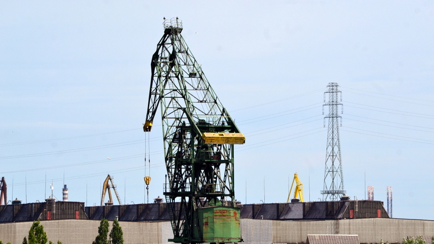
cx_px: 217
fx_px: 3268
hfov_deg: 7.6
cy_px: 138
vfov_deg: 4.3
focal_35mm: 284
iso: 250
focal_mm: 180
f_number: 11
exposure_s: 1/500
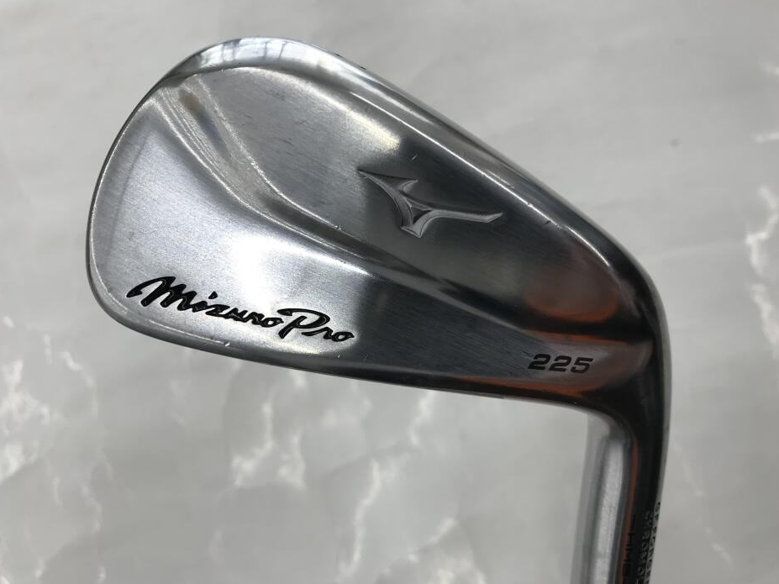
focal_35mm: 29
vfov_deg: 48.2
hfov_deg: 61.7
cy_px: 285
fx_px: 653
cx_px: 400
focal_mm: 3.99
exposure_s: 1/120
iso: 25
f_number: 1.8
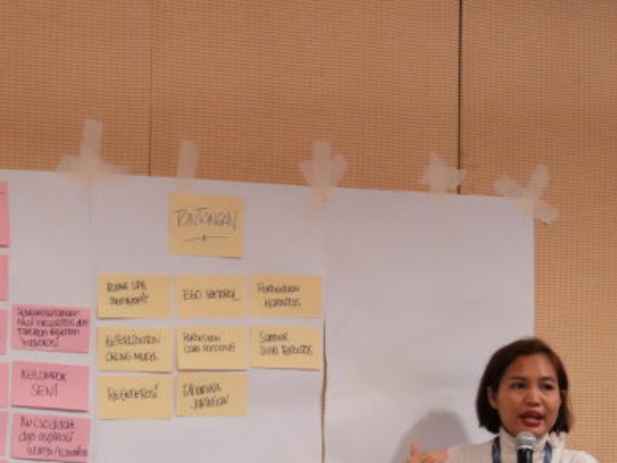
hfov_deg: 11.2
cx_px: 270
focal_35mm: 177
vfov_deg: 8.4
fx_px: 3156
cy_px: 438
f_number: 4
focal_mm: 70
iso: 8000
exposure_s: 1/160
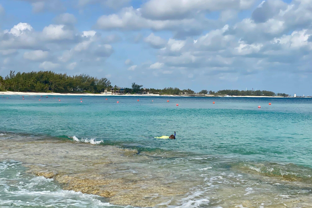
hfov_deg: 36.2
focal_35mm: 55
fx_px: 477
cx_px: 157
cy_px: 100
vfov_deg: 24.6
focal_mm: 6
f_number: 2
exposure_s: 1/2817
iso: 25
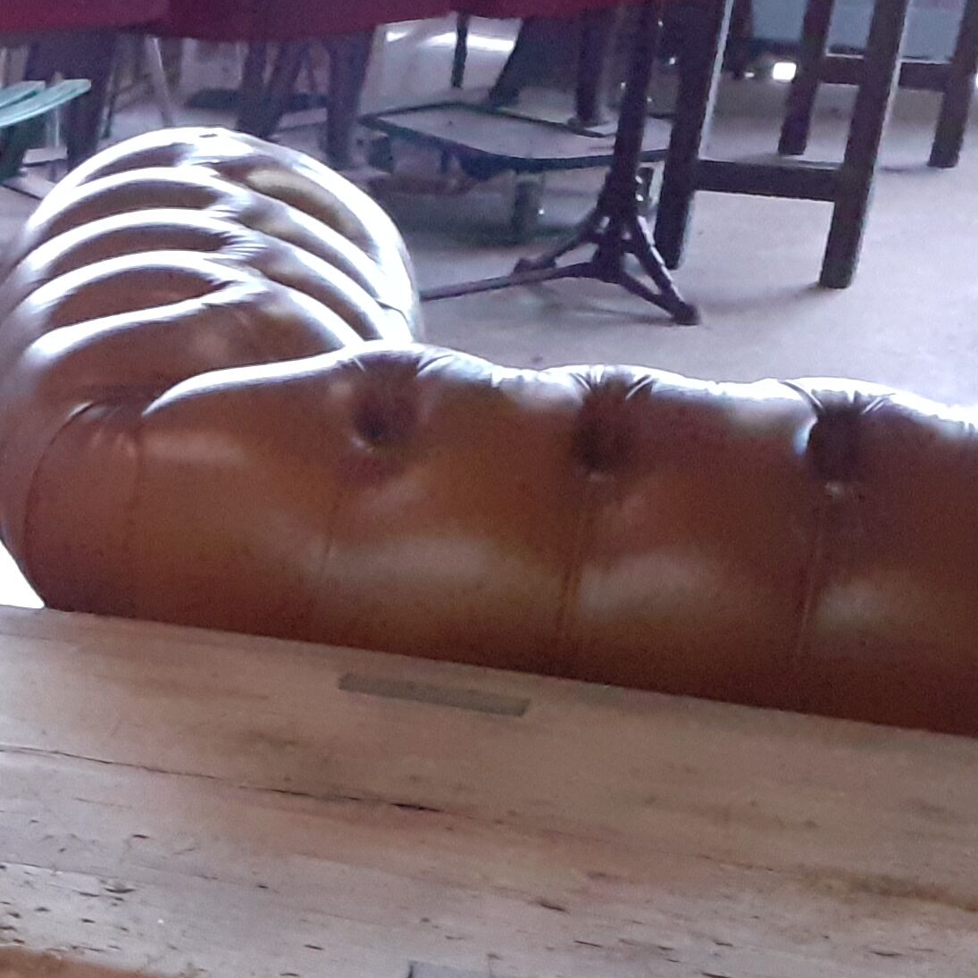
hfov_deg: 16.9
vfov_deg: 18.1
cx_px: -614
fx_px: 2877
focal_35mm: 90
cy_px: 1257
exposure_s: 1/20
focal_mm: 3.6
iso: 500
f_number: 1.9
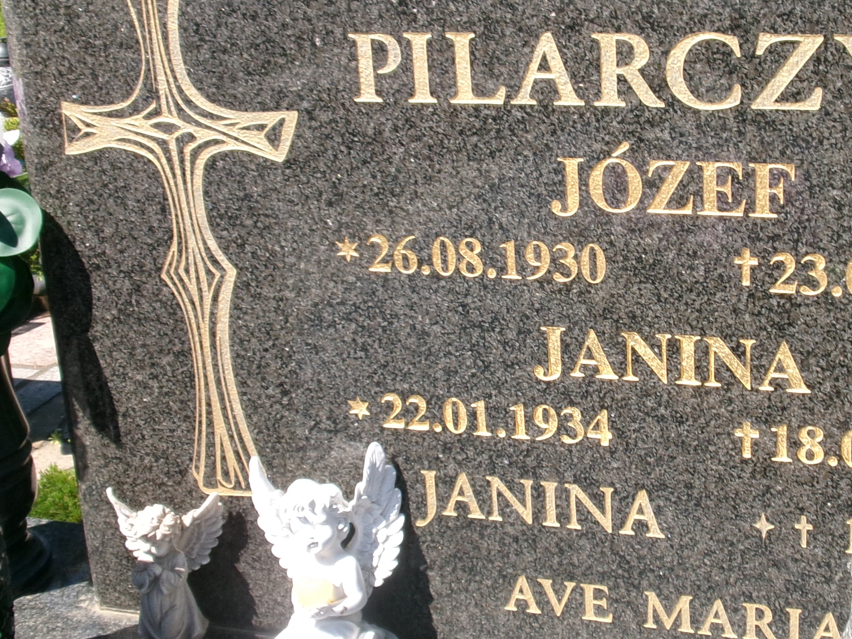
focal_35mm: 57
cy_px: 277
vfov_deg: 25.6
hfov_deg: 33.4
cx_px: 578
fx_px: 1403
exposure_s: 1/70
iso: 100
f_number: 10.8
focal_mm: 5.1
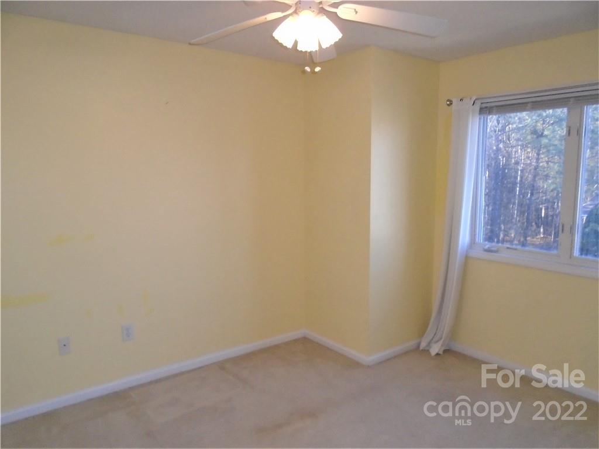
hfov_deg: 67.3
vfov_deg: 53.1
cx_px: 300
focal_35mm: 26
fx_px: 450
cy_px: 224
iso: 400
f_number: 8
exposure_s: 1/40
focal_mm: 4.6
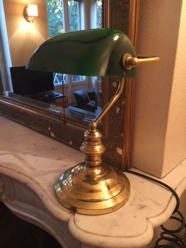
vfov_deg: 61.7
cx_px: 93
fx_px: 208
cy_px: 124
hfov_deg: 48.2
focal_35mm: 29
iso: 160
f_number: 2.2
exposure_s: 1/33
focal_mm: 4.15
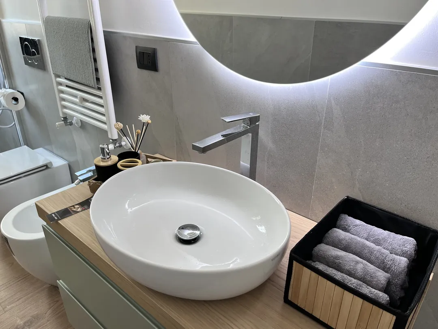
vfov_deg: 53.1
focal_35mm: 26
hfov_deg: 67.3
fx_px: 329
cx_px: 219
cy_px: 164
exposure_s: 1/121
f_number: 1.6
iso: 125
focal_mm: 5.1
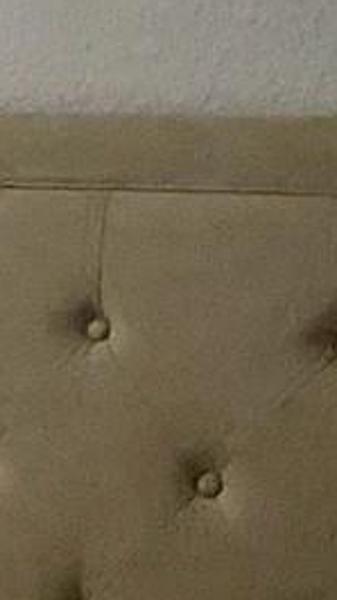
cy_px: 552
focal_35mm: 171
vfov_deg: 12.5
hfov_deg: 5.9
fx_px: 2717
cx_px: -1072
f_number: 1.8
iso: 500
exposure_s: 1/59
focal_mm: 4.25
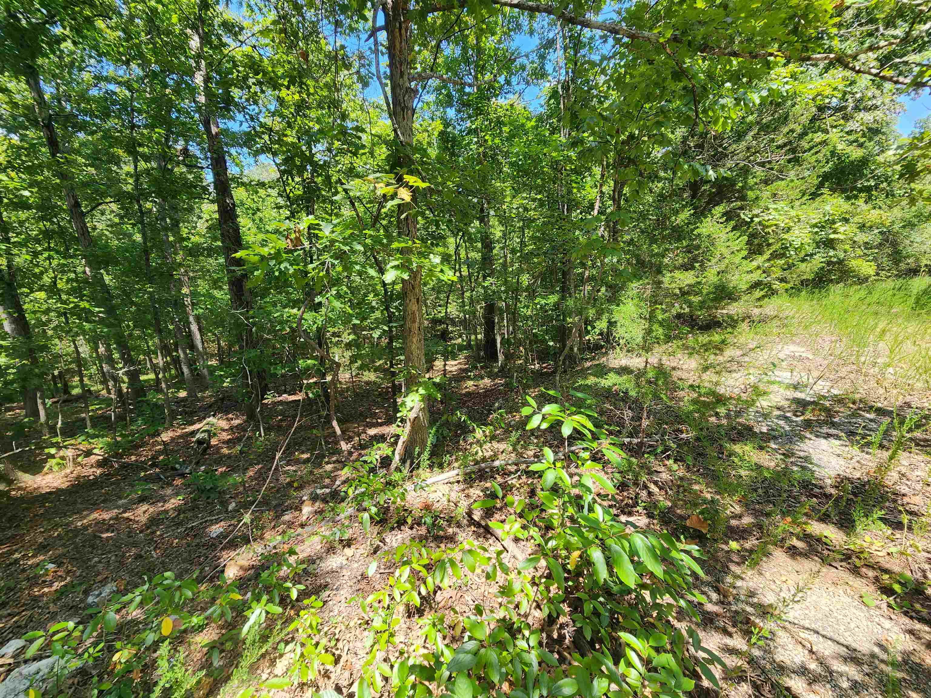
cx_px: 466
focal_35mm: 13
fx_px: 350
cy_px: 349
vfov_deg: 89.9
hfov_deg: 106.2
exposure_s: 1/285
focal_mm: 2.2
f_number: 2.2
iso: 50
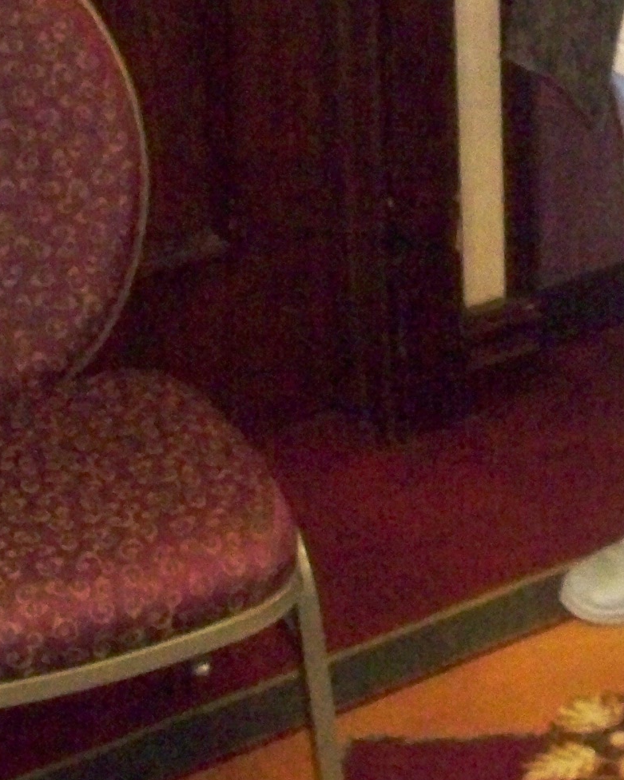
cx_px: 727
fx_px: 2354
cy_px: -109
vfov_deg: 18.0
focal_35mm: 102
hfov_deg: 14.7
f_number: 2.8
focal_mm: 7.54
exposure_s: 1/60
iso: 1600
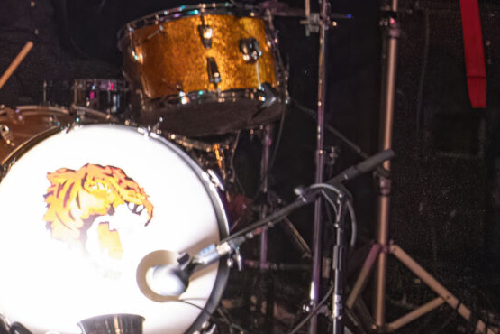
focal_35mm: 106
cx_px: -575
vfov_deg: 12.6
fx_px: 1472
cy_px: -56
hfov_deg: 14.8
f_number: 2.8
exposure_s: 1/125
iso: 3200
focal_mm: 23
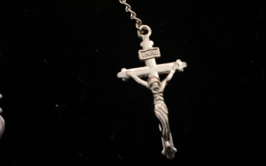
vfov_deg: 40.5
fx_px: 225
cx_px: 132
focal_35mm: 31
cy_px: 94
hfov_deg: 61.2
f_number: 2.2
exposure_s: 1/33
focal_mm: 4.15
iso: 125
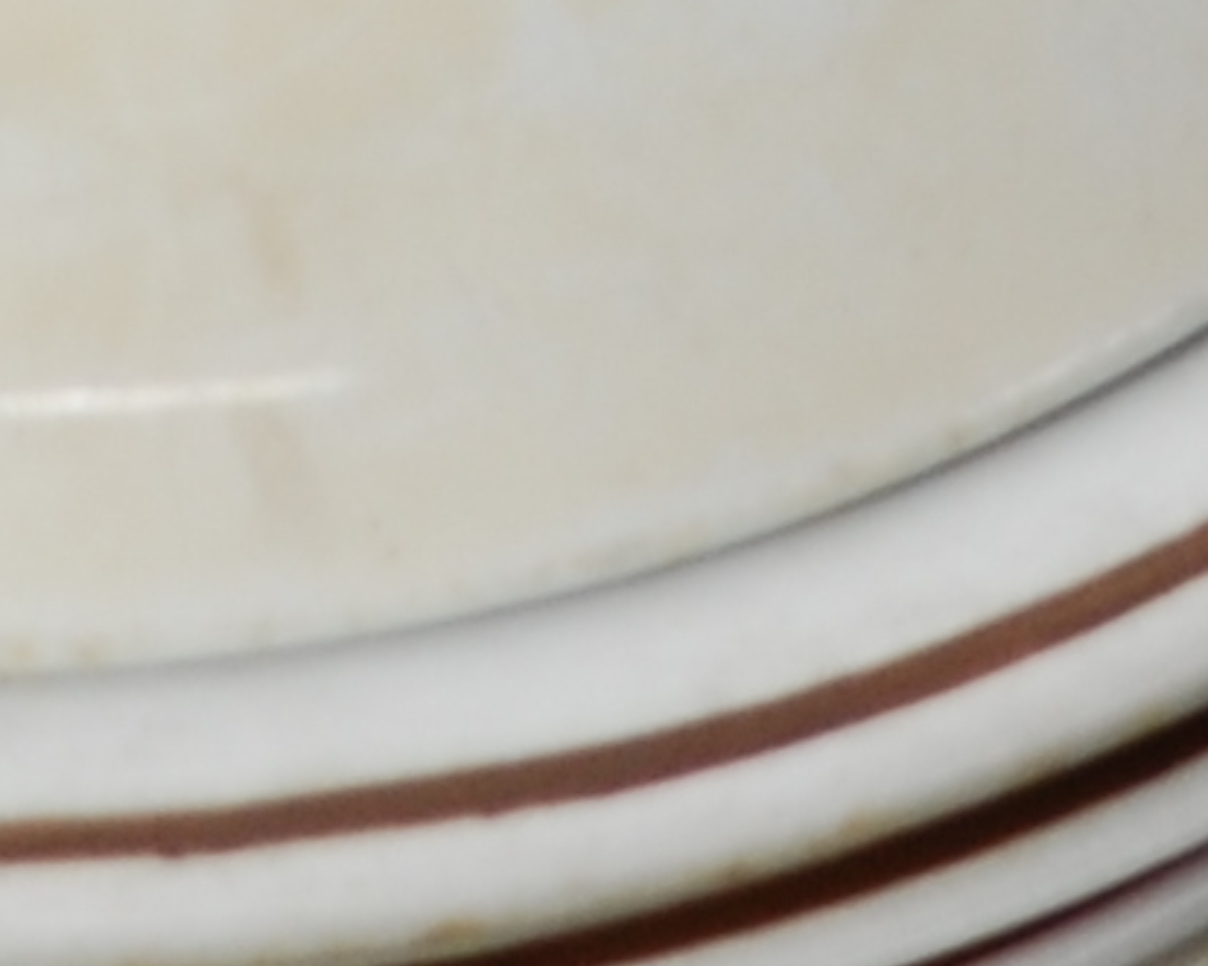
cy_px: 2081
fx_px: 10366
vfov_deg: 5.2
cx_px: -152
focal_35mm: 290
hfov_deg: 6.6
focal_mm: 22
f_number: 4
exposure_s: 1/50
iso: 200
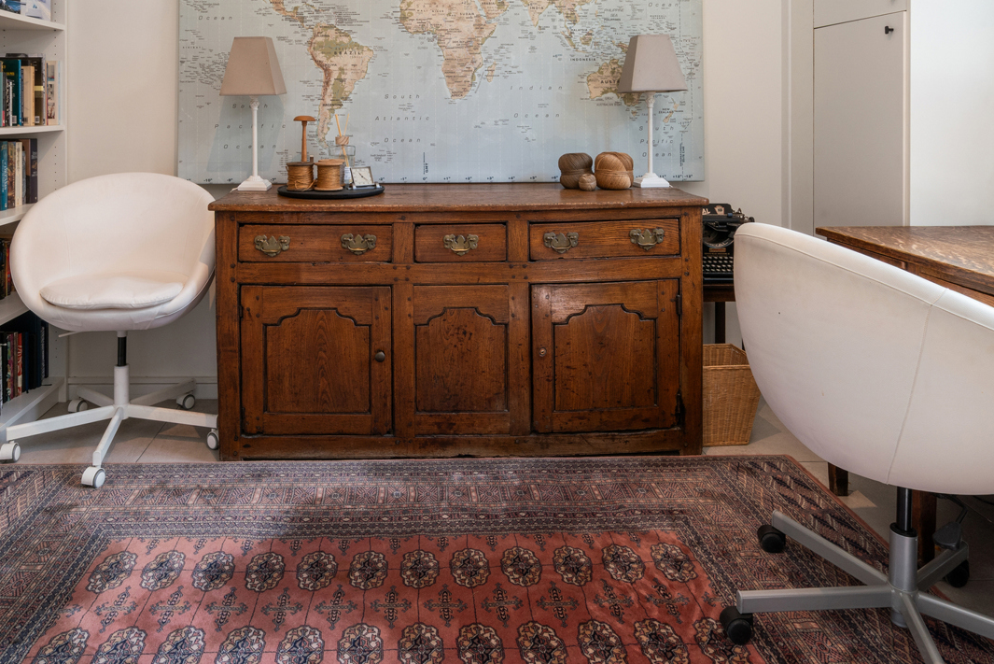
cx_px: 424
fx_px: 746
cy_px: 117
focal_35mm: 27
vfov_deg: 45.1
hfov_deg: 67.0
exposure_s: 1/5
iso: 250
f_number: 22
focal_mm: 16
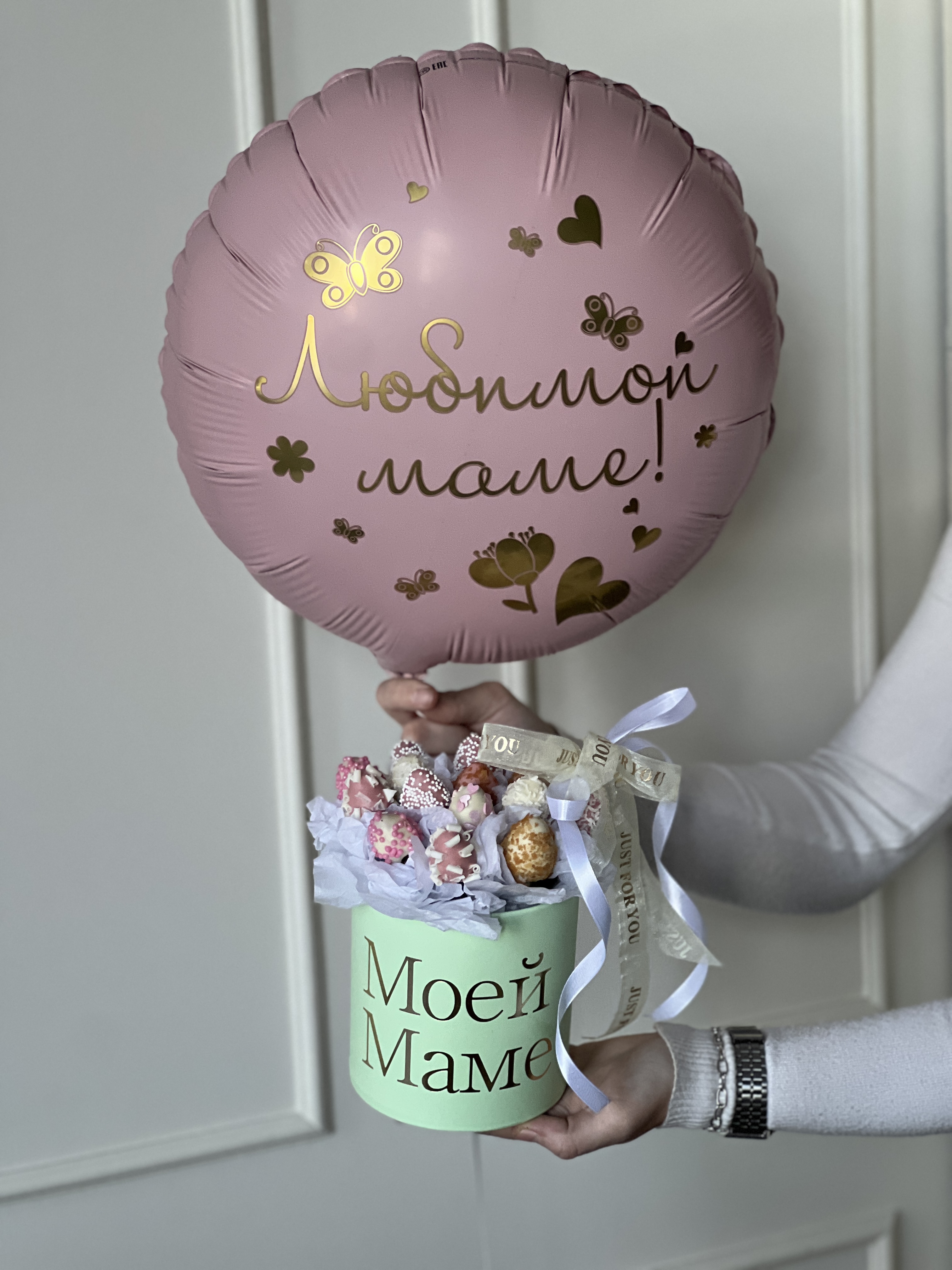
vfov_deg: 25.3
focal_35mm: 77
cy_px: 635
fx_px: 2824
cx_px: 476
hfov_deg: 19.1
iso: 250
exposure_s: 1/75
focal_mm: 9
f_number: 2.8
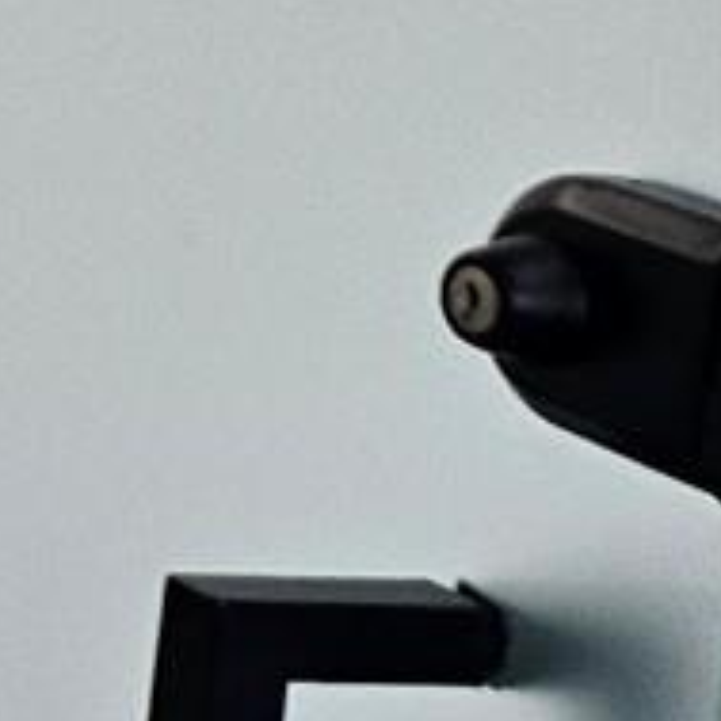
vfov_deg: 9.8
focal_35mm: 172
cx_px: -2319
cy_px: -431
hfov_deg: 7.1
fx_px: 4053
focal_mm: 5.4
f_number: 1.8
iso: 125
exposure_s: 1/120
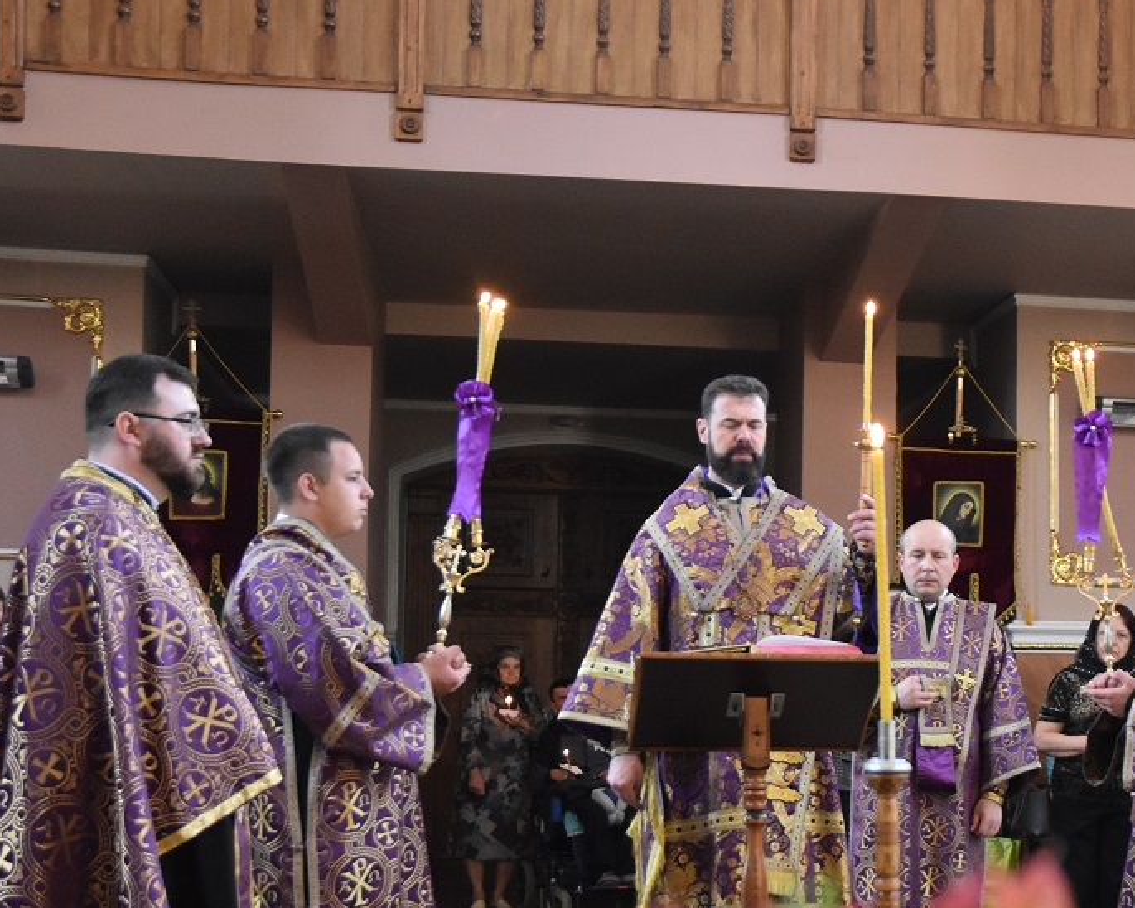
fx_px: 1941
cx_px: 872
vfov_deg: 26.2
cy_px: 580
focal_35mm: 58
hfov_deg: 31.9
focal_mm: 25
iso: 3200
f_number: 3.8
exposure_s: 1/125
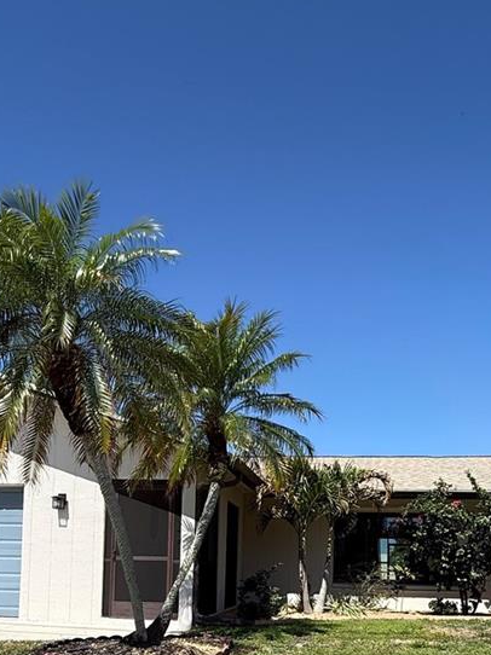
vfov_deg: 53.7
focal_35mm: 31
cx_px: 277
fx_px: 587
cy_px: 541
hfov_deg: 45.3
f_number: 2.2
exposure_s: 1/1745
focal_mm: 2.22
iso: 50
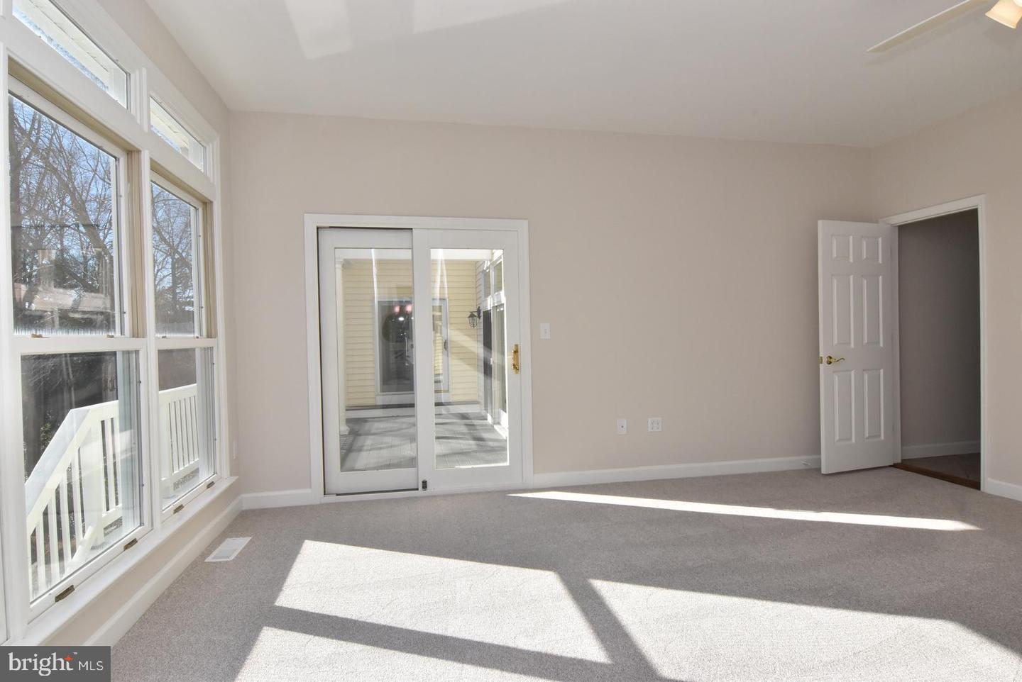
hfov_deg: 90.0
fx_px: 511
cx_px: 511
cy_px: 341
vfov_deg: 67.5
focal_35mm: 18
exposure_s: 1/160
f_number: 22
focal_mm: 12
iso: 800
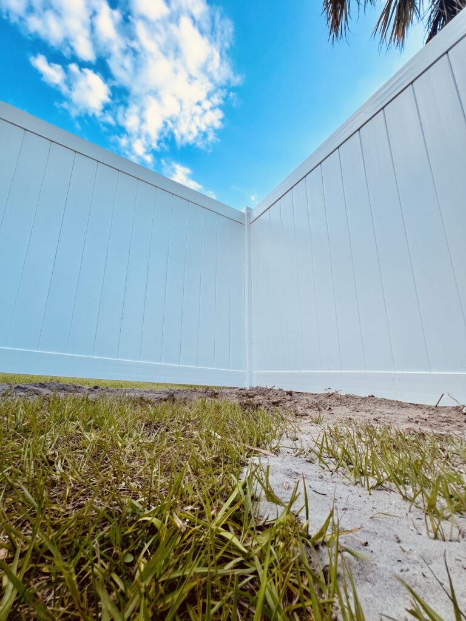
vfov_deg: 106.2
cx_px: 233
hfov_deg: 89.9
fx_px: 233
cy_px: 310
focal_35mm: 13
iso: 32
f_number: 1.8
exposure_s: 1/564
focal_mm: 1.57
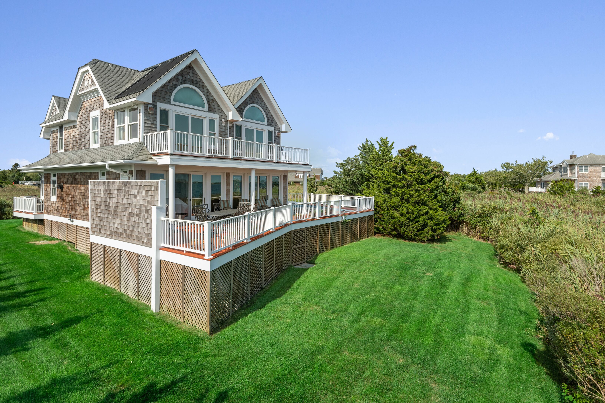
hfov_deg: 86.9
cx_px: 302
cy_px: 202
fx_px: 319
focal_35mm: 19
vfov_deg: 64.6
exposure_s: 1/400
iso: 200
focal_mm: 19
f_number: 8
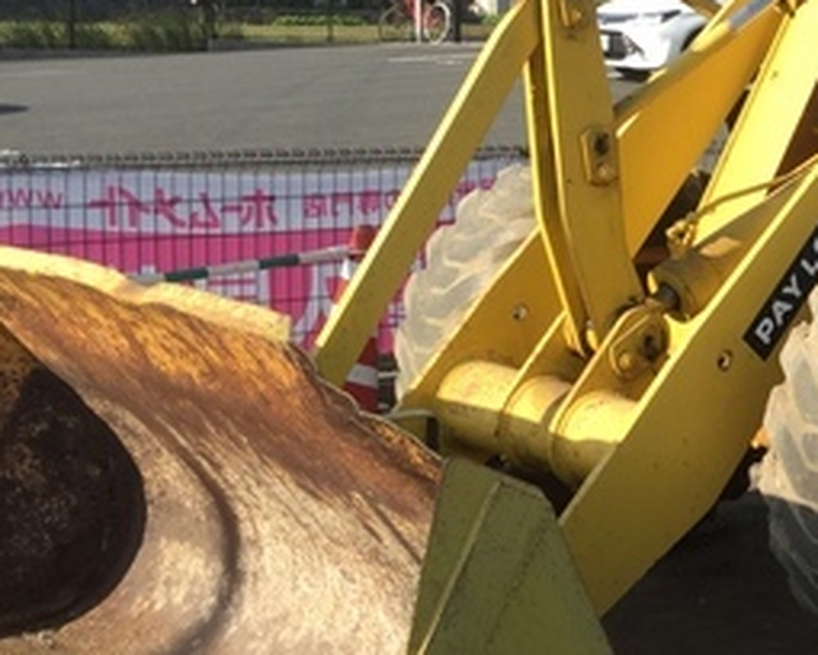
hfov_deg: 23.1
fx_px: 1840
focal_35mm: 76
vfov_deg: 20.1
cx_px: 969
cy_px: 247
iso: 25
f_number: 2.4
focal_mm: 3.3
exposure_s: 1/473
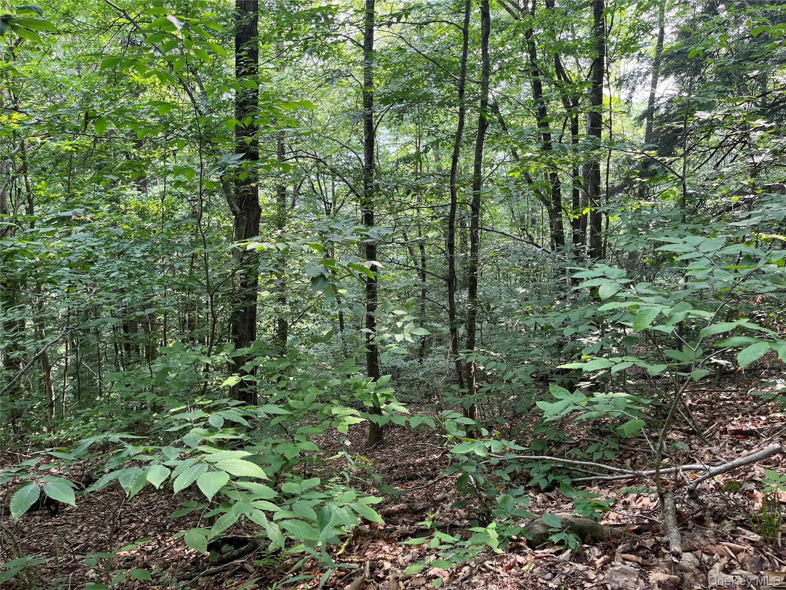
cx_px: 393
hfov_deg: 67.3
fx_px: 590
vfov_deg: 53.1
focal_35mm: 26
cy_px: 295
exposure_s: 1/157
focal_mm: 5.1
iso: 64
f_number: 1.6
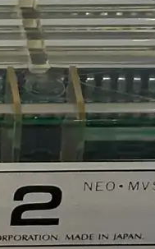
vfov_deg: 5.8
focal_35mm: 363
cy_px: 120
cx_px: -251
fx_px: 2457
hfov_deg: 3.6
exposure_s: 1/100
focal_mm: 6.86
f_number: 1.78
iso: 64
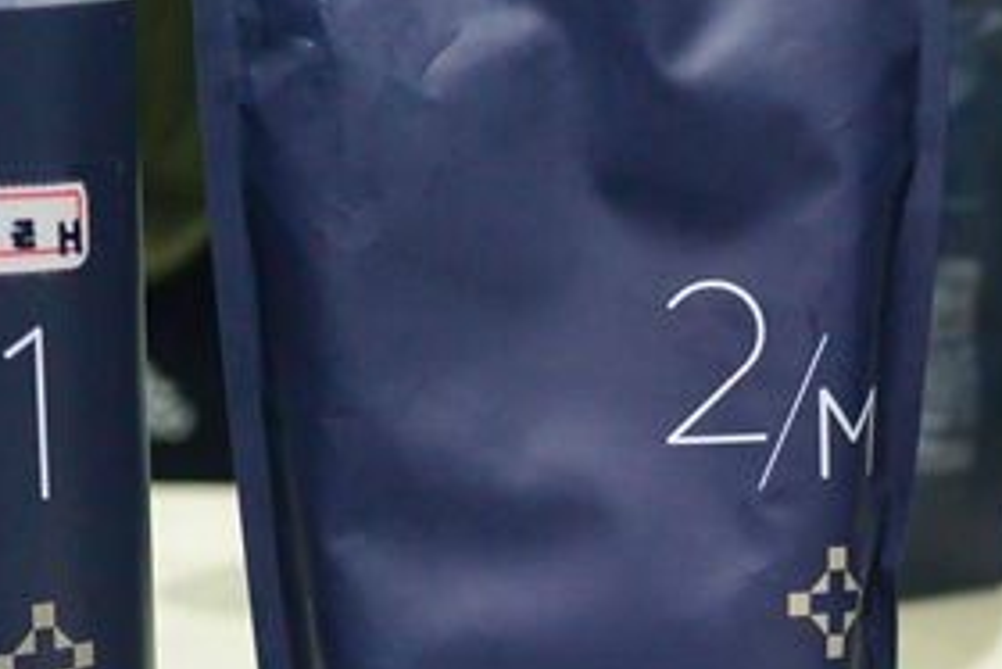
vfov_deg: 9.8
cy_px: 428
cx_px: 1052
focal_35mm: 140
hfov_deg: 14.4
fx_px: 3899
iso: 400
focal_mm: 18.5
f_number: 1.8
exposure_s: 1/200
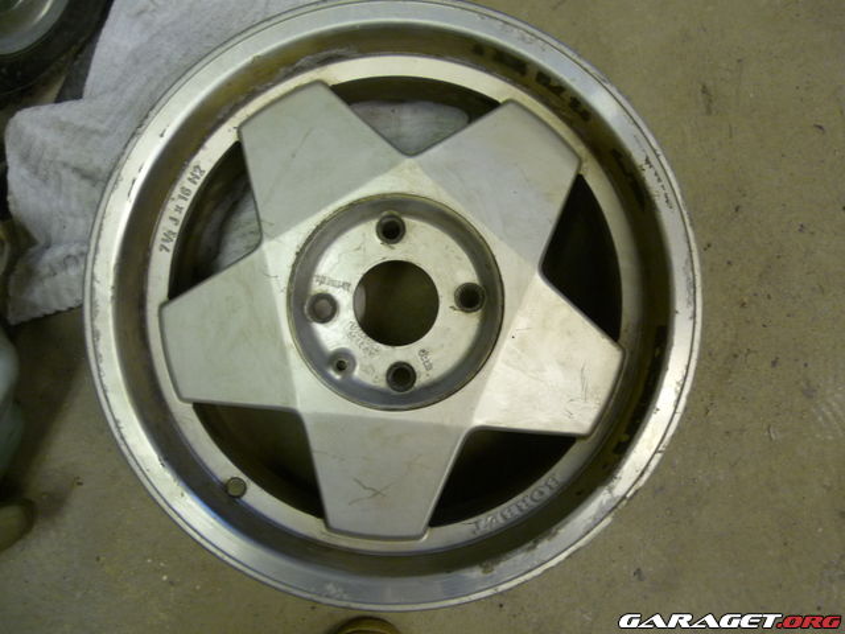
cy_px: 317
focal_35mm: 33
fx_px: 806
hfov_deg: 55.4
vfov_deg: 42.9
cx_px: 422
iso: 200
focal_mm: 5.5
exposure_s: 1/30
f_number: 2.8
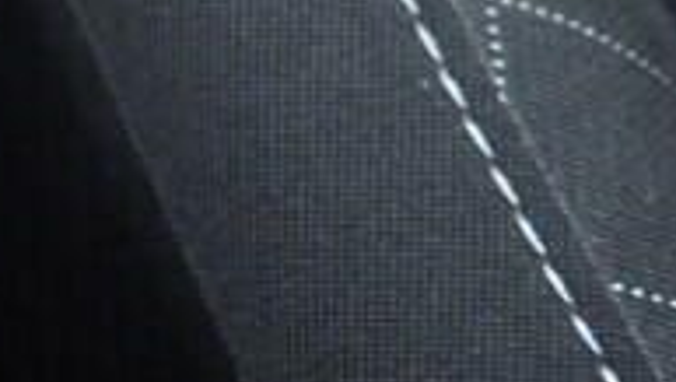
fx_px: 3588
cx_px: -1061
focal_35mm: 200
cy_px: -608
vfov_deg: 5.8
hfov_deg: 9.4
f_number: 2.8
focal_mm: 24
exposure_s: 1/40
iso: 320
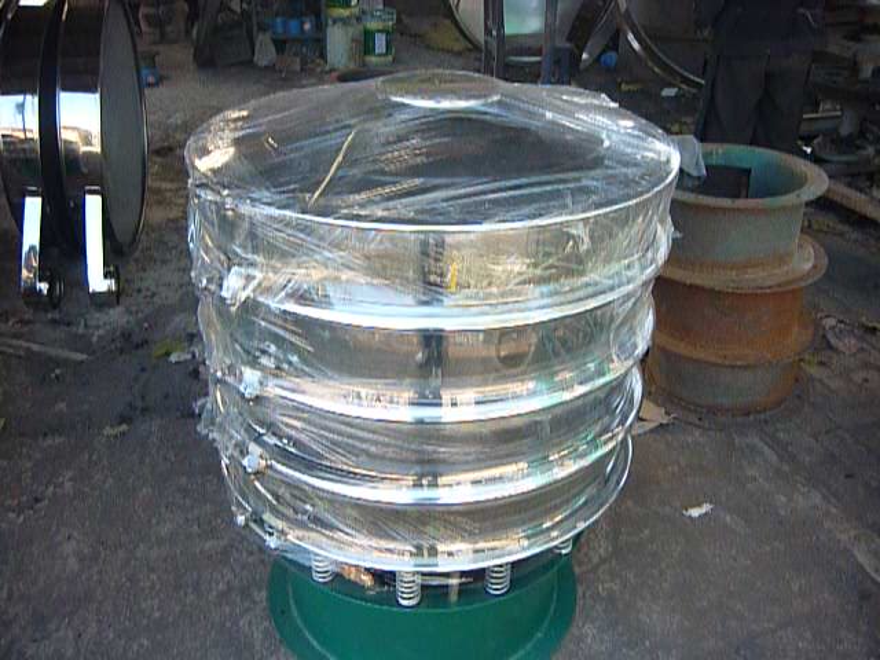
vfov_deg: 42.9
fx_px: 839
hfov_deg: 55.4
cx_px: 440
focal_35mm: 33
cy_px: 330
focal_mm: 5.5
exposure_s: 1/40
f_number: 8
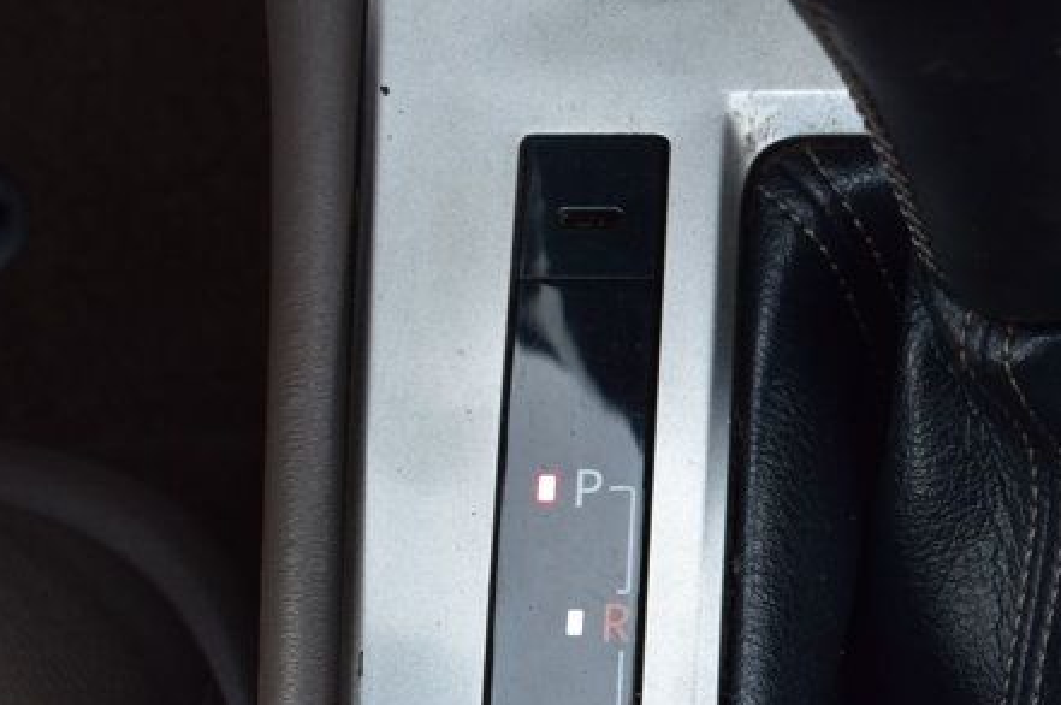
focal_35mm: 87
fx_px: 2566
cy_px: 513
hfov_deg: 21.9
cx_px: 1222
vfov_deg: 15.6
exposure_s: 1/100
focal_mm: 25
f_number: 9
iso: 400
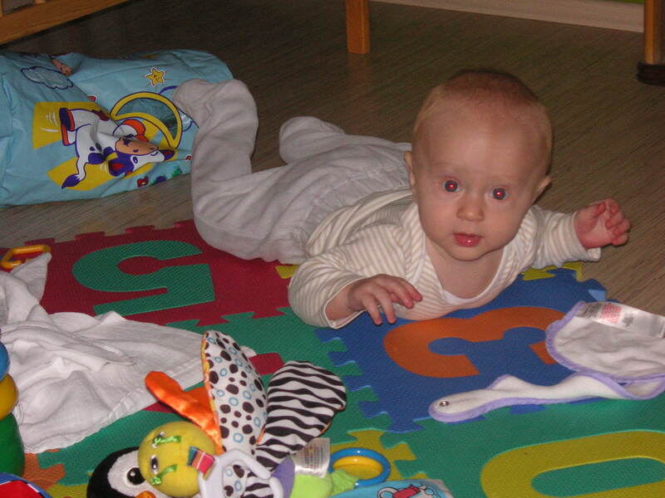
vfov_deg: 14.9
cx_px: 332
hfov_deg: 19.8
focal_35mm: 99
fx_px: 1902
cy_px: 249
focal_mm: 16.4
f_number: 5
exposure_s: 1/90
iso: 160
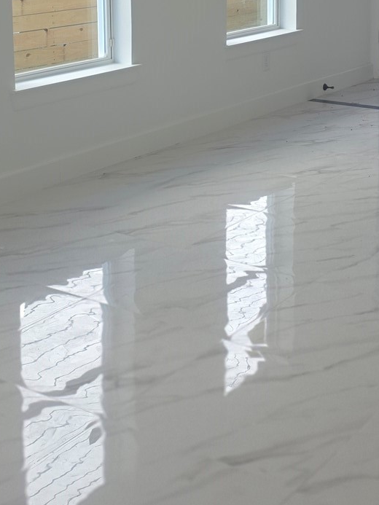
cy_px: 44
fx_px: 992
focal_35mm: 68
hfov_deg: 21.6
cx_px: 187
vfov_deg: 27.5
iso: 40
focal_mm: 6.3
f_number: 1.7
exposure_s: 1/120
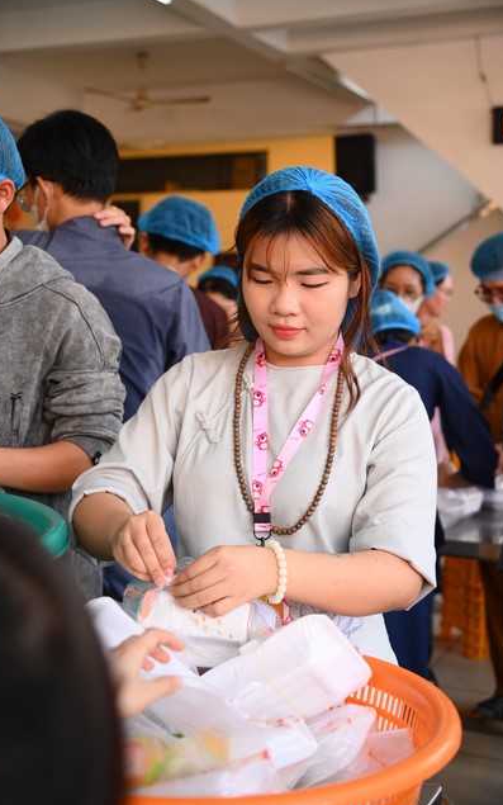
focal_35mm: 50
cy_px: 399
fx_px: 1096
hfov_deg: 25.8
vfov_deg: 40.3
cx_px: 236
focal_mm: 48
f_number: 4
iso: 800
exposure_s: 1/160
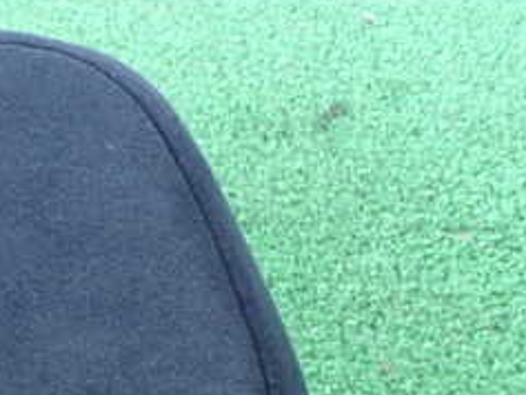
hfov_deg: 22.1
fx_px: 1231
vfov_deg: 17.6
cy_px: 435
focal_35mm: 81
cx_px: -118
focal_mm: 5.79
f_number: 2.4
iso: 800
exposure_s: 1/30
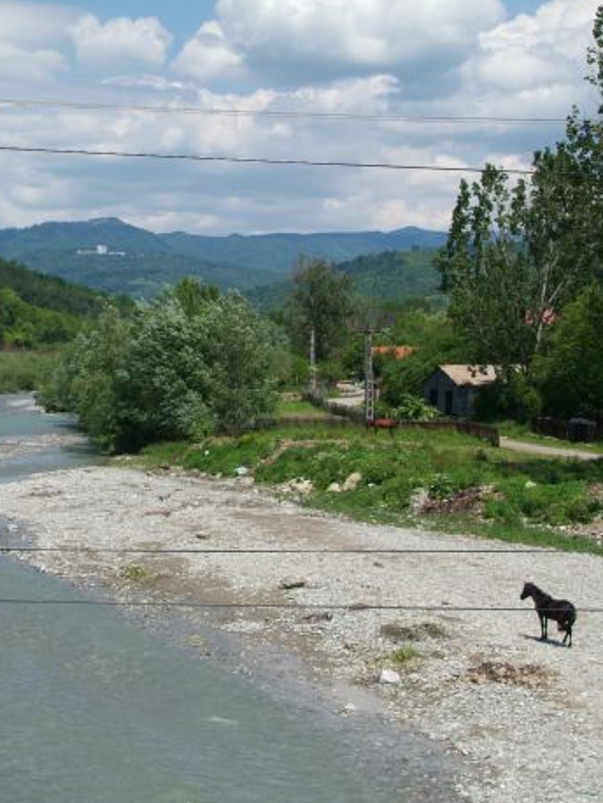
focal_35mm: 79
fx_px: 1833
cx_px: 228
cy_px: 457
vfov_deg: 24.7
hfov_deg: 18.7
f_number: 9.5
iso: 200
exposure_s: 1/350
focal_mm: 31
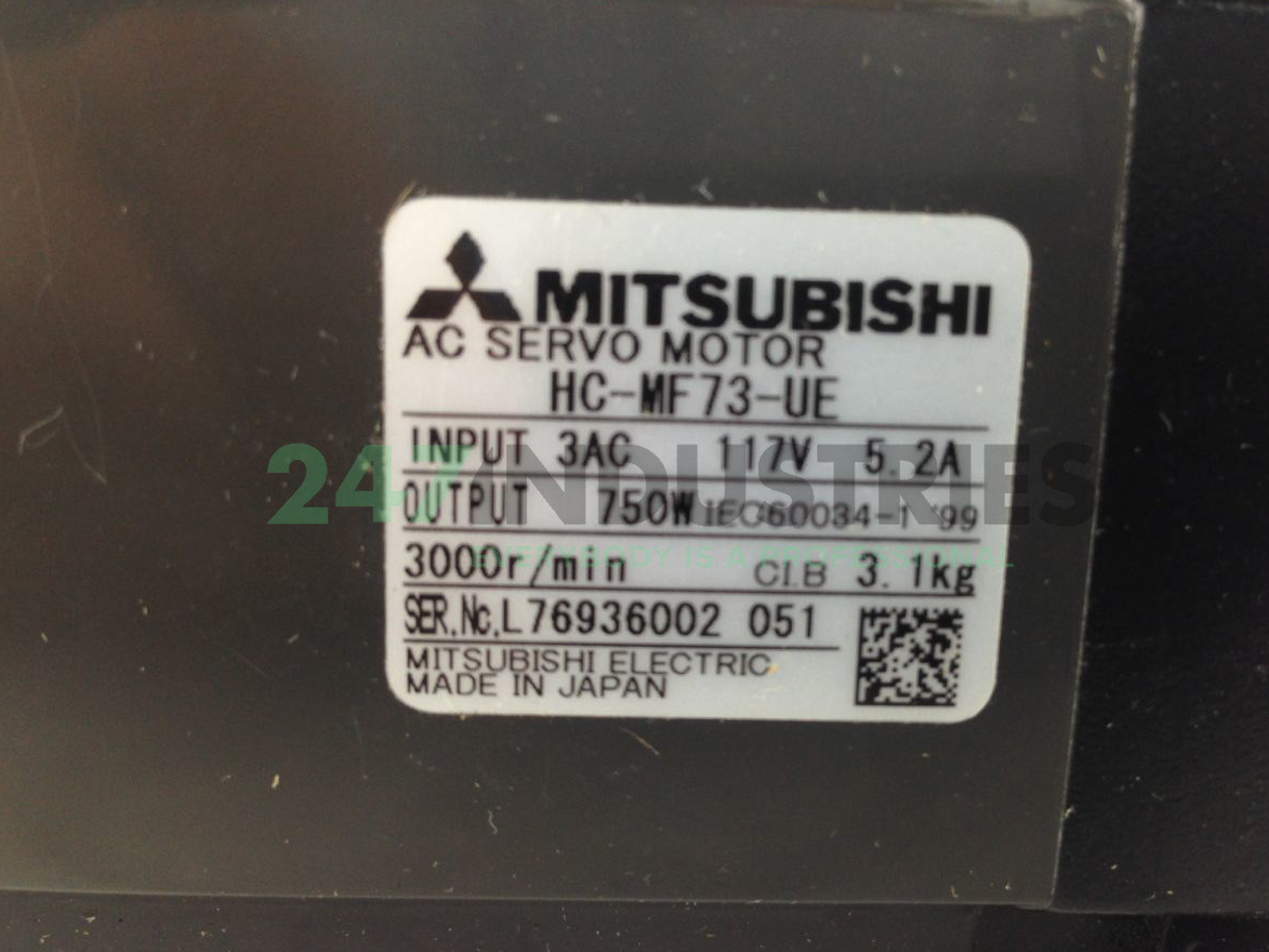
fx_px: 1320
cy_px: 507
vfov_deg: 39.6
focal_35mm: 36
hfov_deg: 51.3
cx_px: 679
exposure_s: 1/40
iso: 50
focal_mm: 4.12
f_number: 2.4
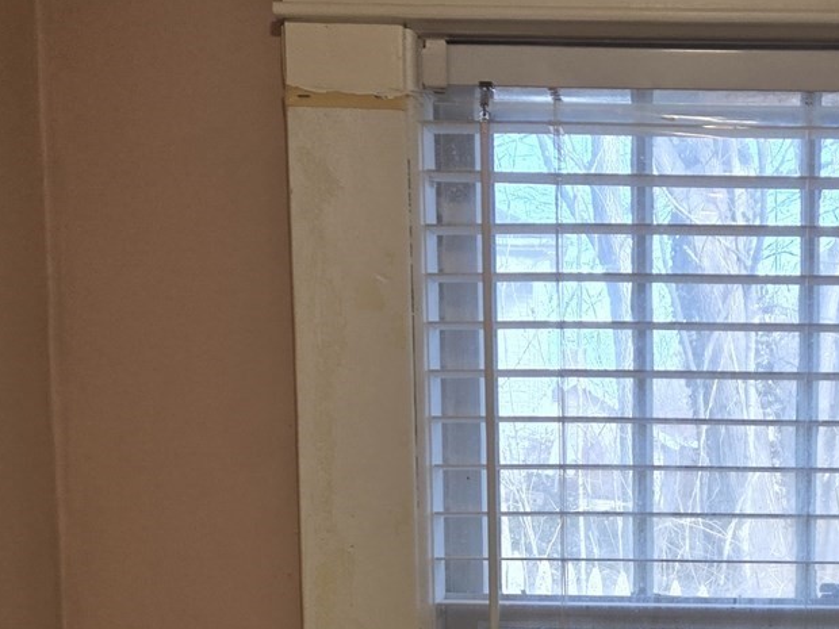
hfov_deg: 24.8
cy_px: 814
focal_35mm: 76
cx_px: 770
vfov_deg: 18.1
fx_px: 1842
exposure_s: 1/120
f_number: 1.8
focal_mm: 5.4
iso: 50
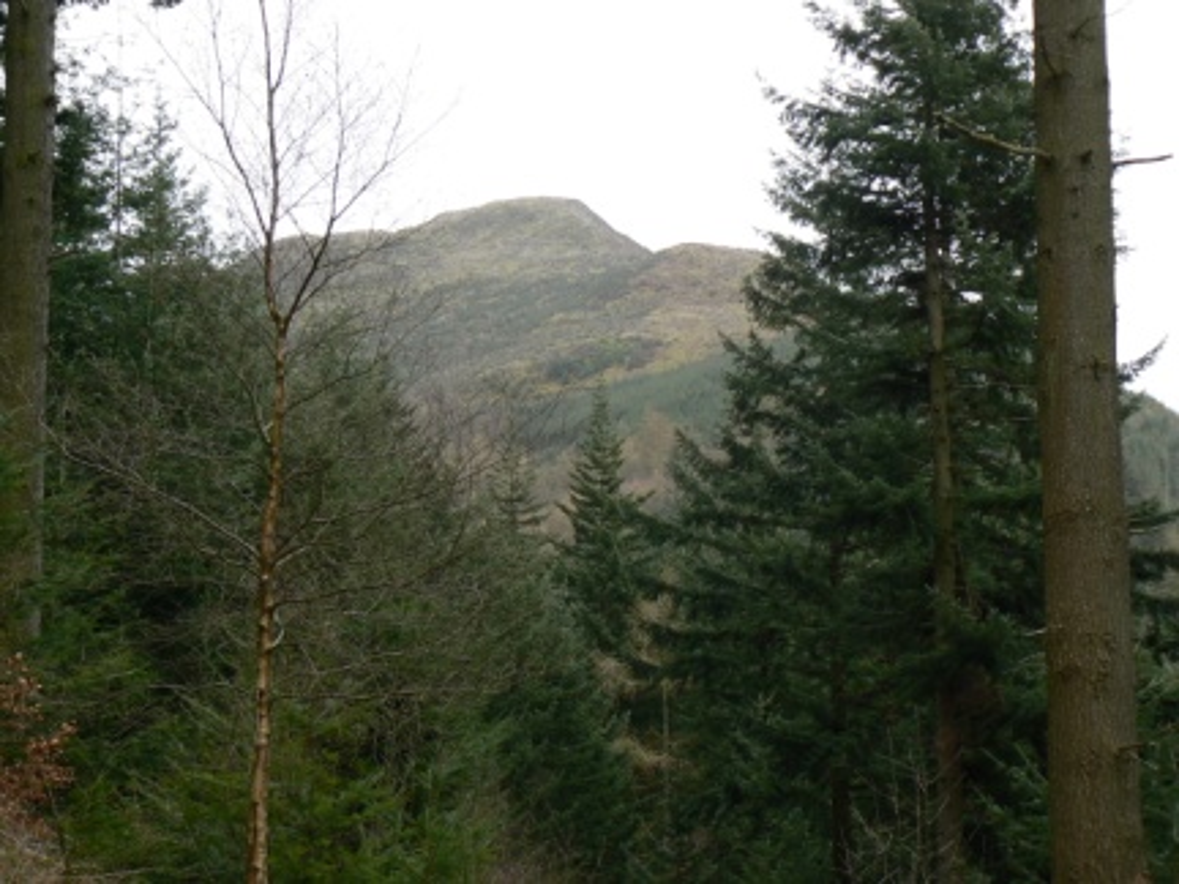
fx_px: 2180
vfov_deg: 22.9
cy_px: 442
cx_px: 590
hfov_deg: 30.3
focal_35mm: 64
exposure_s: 1/125
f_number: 5
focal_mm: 10.7
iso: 80
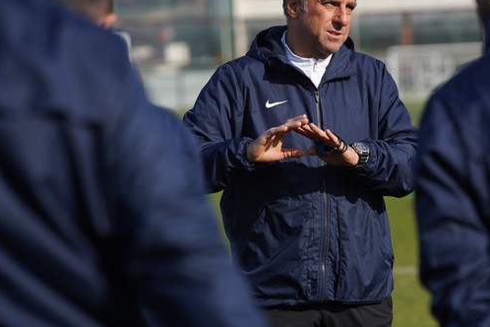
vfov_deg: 5.1
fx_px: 3661
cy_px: 114
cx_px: 302
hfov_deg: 7.7
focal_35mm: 269
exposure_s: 1/1600
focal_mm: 200
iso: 500
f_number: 5.6
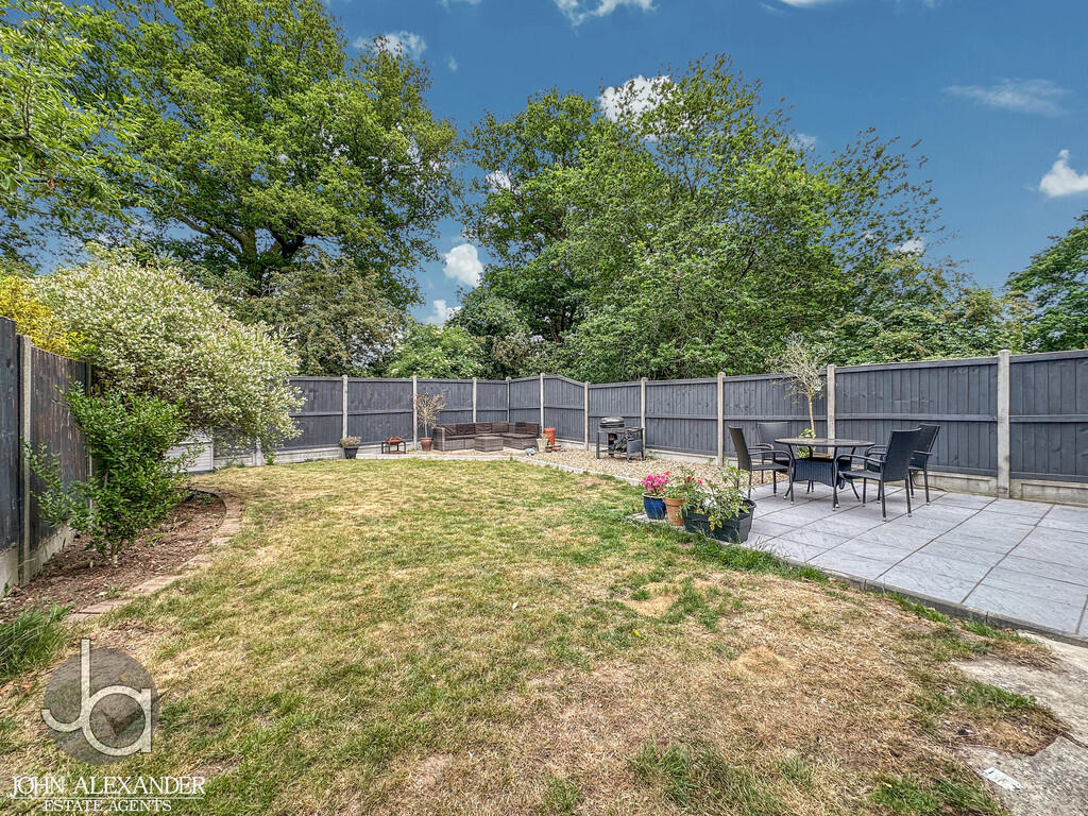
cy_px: 408
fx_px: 440
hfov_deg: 102.1
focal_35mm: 14
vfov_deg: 85.7
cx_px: 544
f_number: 2.2
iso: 40
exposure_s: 1/160
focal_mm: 2.22
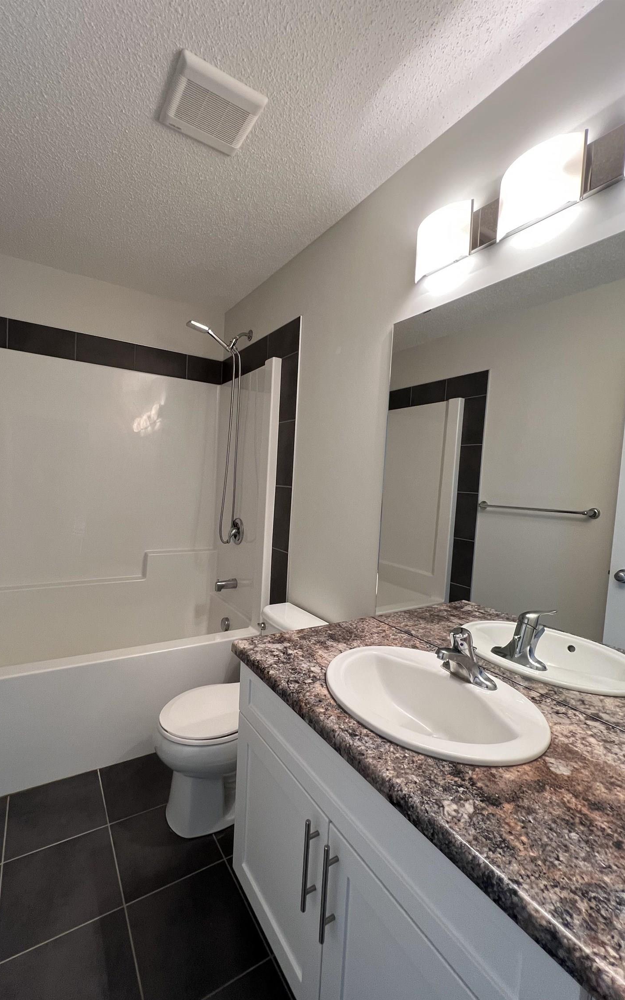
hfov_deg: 78.4
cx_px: 280
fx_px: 382
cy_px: 507
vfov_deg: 105.3
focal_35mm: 14
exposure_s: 1/120
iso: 200
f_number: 1.8
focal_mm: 1.57
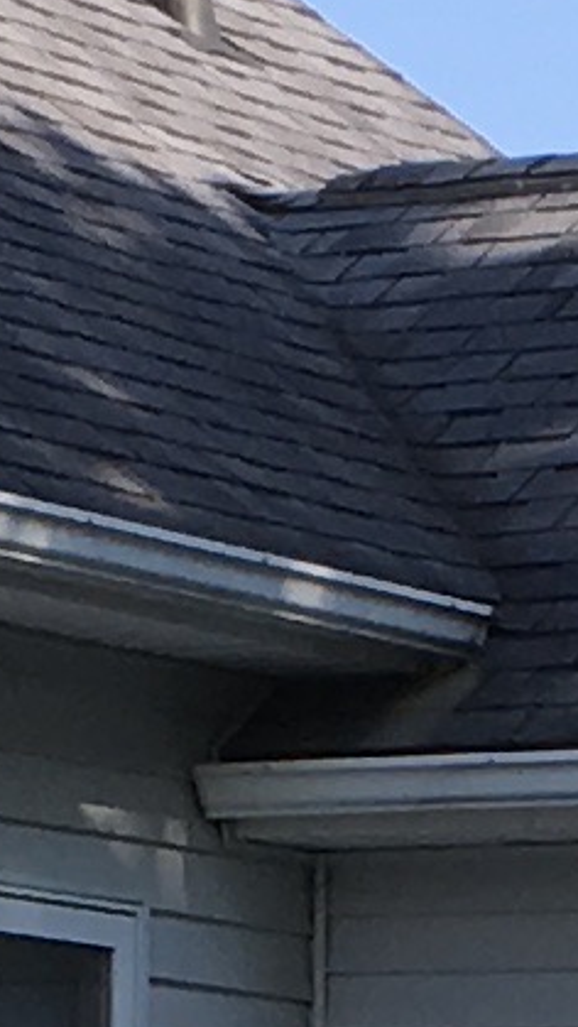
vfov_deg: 6.7
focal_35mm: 304
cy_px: 2532
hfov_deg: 4.0
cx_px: 708
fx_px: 8275
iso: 25
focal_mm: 4.15
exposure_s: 1/680
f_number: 2.2
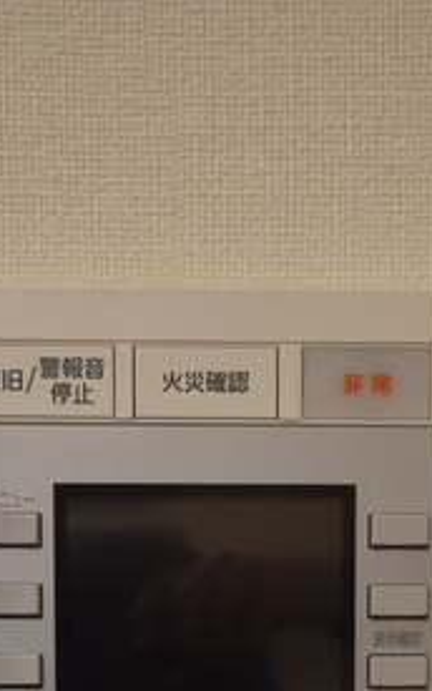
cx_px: 237
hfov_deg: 22.8
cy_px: 779
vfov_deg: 31.3
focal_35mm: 57
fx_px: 1073
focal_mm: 16
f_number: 5.6
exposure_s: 1/50
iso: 800
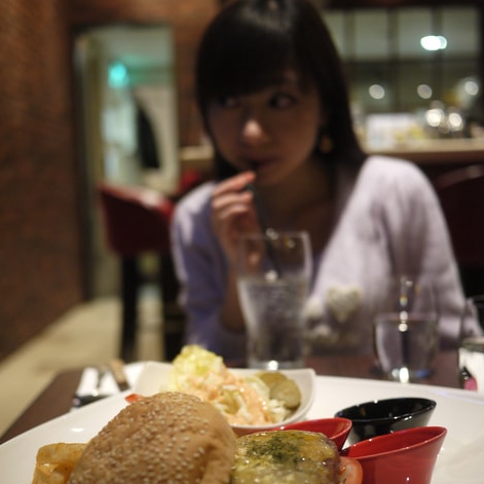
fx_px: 759
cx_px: 239
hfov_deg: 35.4
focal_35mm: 48
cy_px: 274
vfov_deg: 35.3
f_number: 1.7
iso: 400
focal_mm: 20
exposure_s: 1/40
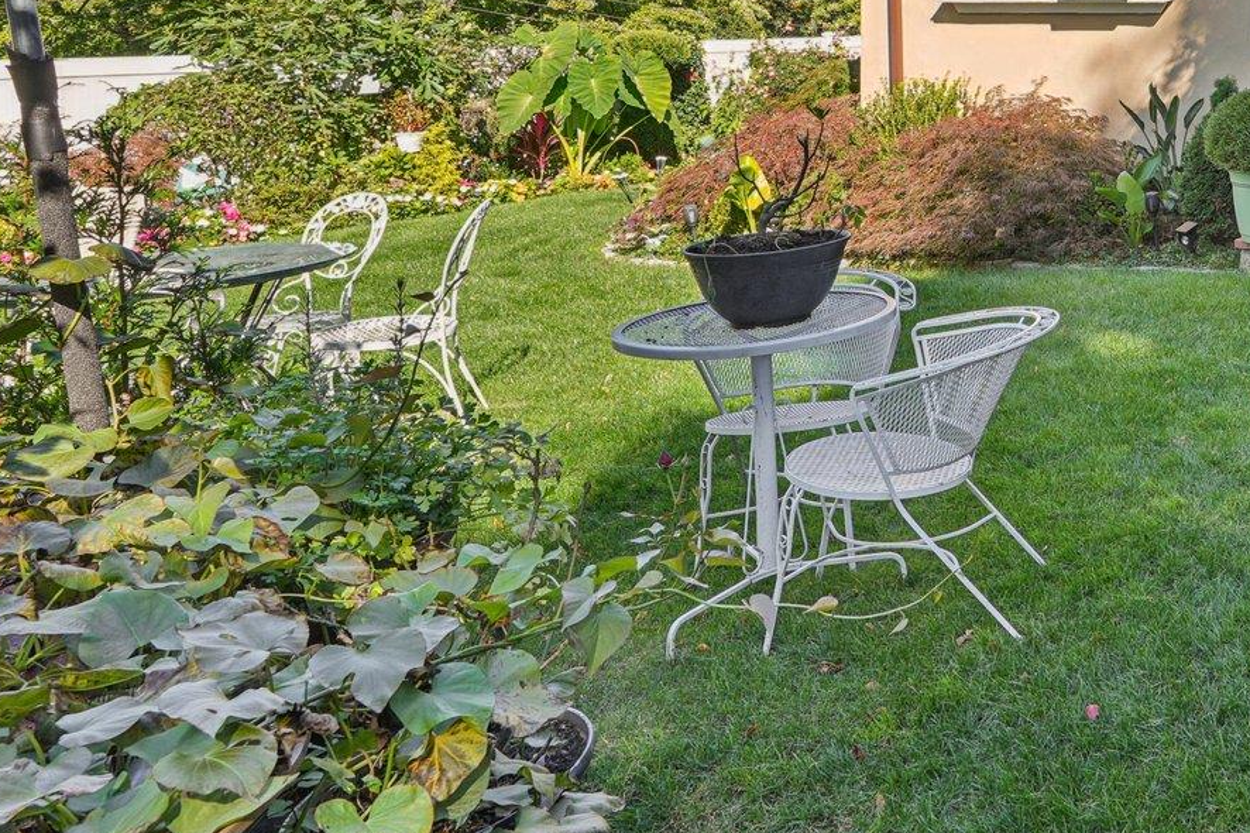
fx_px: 1284
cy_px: 44
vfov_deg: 33.5
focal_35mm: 37
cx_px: 1333
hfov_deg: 42.4
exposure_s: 1/40
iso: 100
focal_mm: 16
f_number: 9
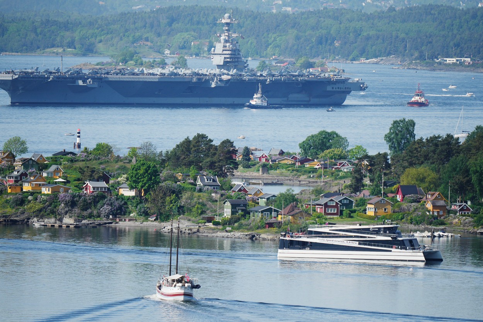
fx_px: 8048
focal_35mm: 600
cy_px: 161
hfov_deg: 3.4
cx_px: 242
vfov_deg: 2.3
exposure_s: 1/5000
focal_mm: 400
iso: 200
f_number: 2.8
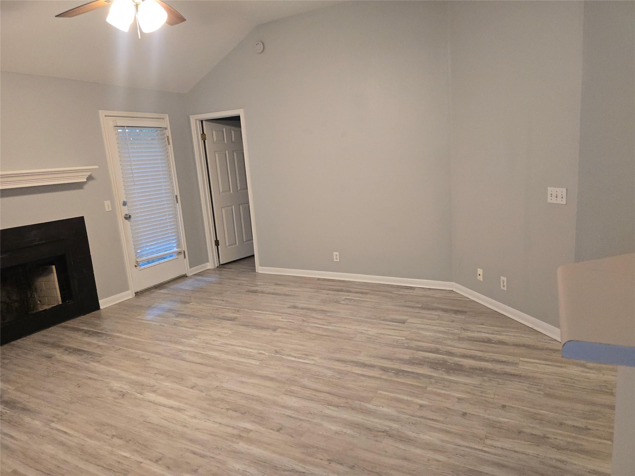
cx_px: 318
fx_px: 422
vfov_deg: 58.9
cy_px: 238
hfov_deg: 73.9
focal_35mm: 23
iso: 500
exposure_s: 1/120
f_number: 1.7
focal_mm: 6.3
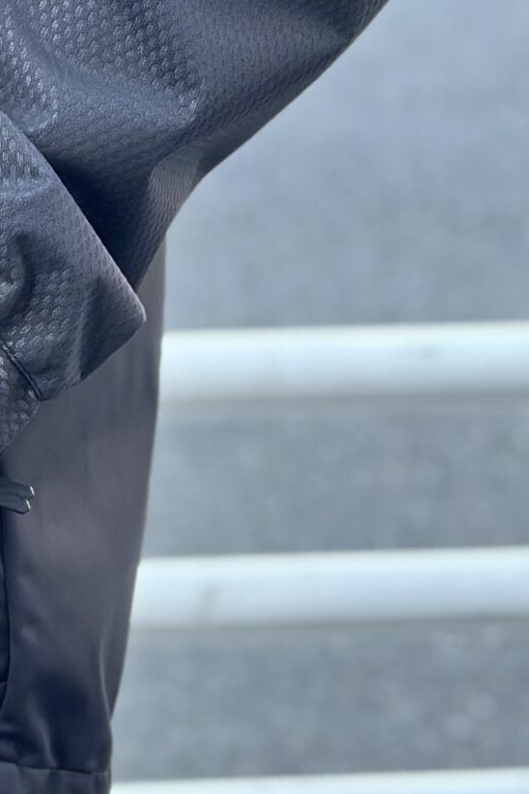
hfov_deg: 7.9
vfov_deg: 12.0
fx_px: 3681
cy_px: -149
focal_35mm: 167
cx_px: -458
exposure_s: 1/171
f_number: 1.78
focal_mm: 6.86
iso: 100
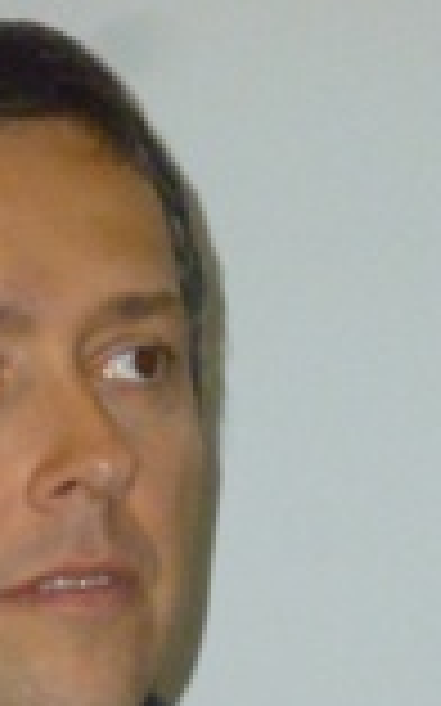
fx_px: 7584
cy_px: 686
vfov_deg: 5.3
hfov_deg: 3.3
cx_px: 194
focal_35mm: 394
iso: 1000
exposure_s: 1/125
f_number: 5.9
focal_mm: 26
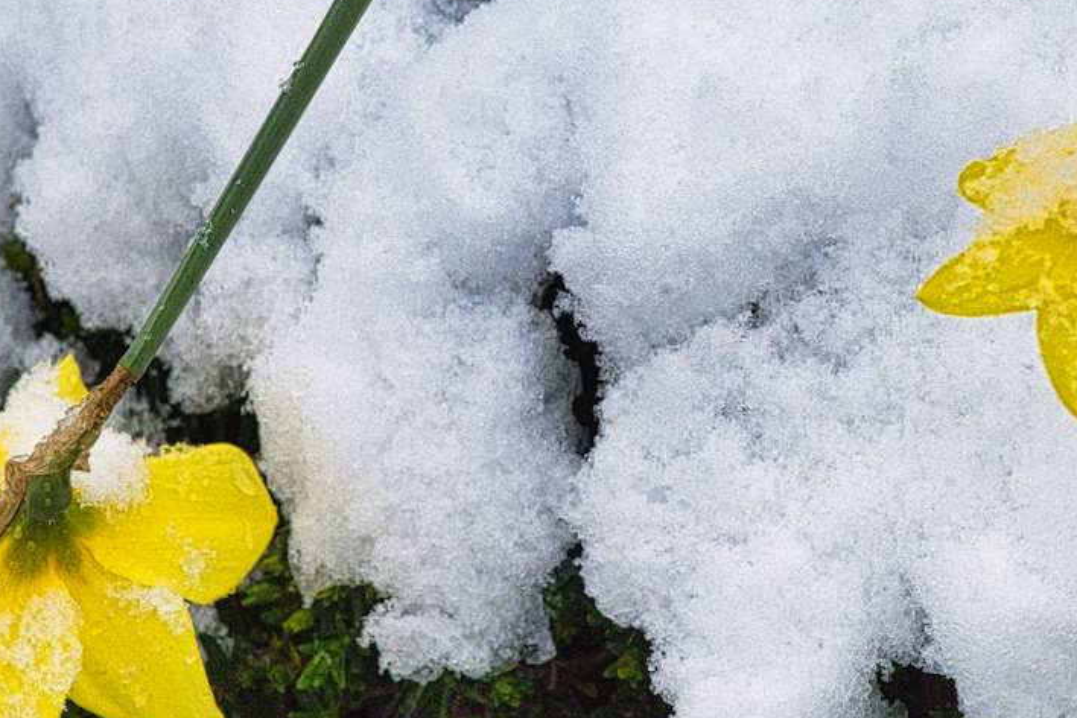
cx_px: 569
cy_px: 383
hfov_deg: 9.5
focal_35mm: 217
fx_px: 6491
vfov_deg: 6.3
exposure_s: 1/2500
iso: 5000
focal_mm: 120
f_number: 13
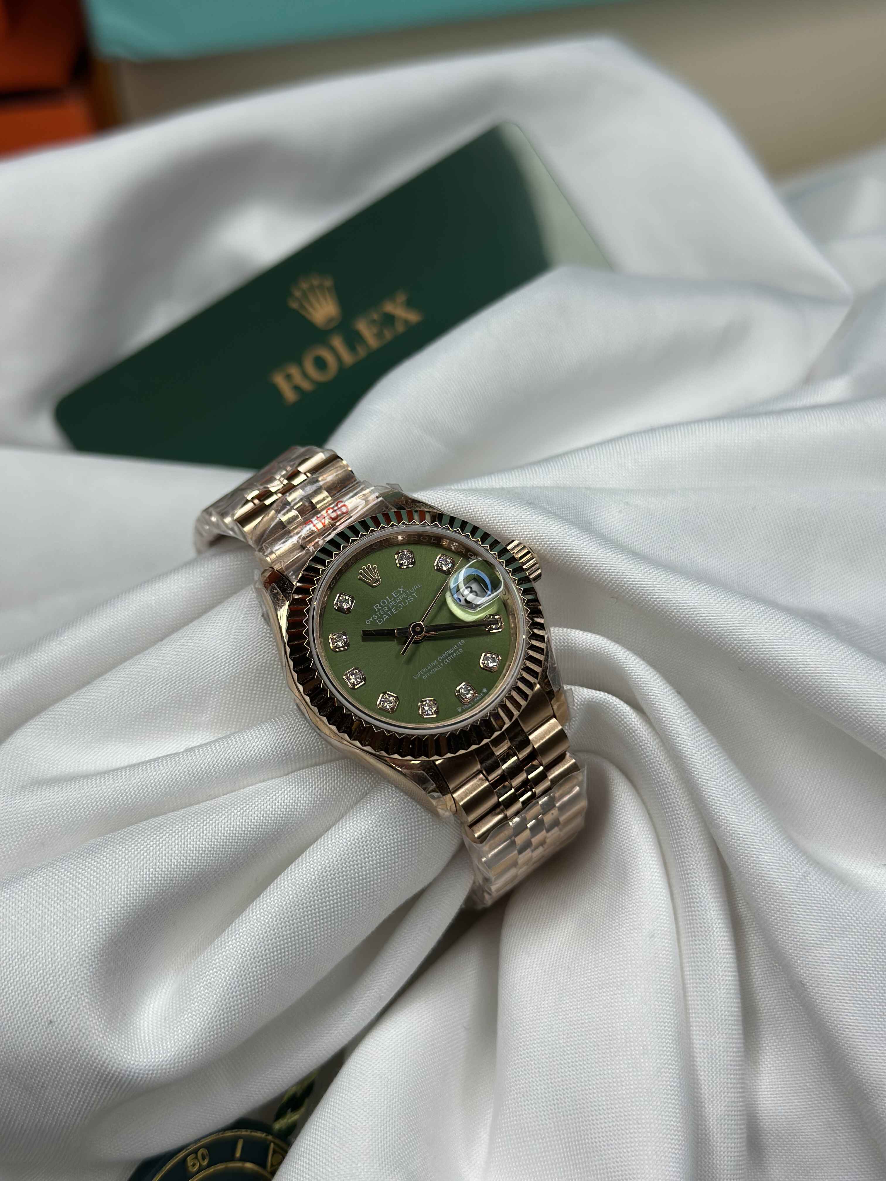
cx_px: 443
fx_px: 1638
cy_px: 590
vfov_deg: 39.7
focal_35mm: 48
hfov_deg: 30.3
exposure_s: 1/608
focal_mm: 6.86
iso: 80
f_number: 1.78
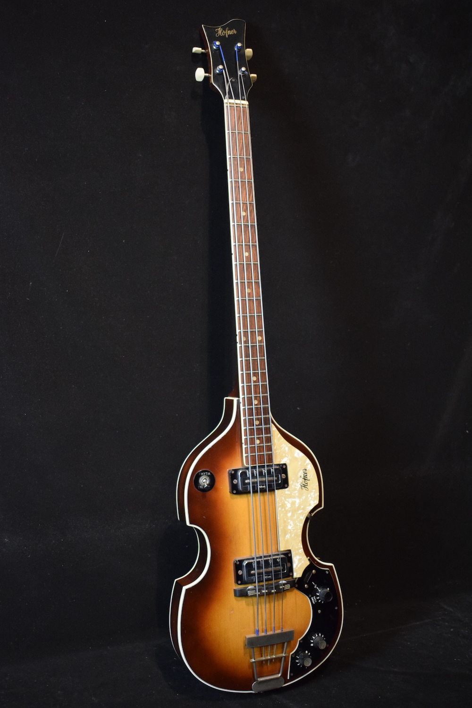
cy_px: 354
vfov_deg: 49.6
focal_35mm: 39
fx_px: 767
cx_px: 236
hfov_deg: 34.2
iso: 2800
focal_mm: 26
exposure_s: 1/30
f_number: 4
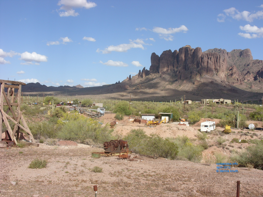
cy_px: 98
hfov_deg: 49.0
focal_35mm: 38
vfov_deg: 37.7
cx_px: 132
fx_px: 289
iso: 50
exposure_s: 1/478
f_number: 4.9
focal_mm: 6.3
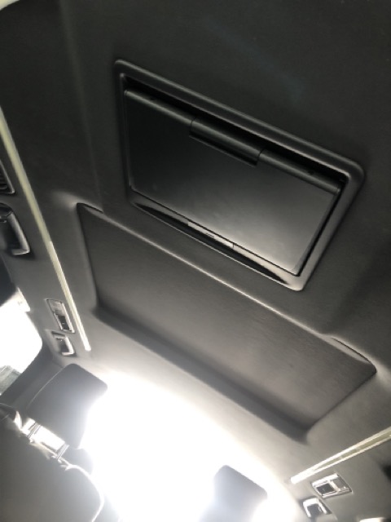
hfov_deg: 49.7
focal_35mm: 28
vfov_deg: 63.4
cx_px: 196
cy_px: 261
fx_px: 422
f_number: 1.8
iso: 80
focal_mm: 3.99
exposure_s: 1/7
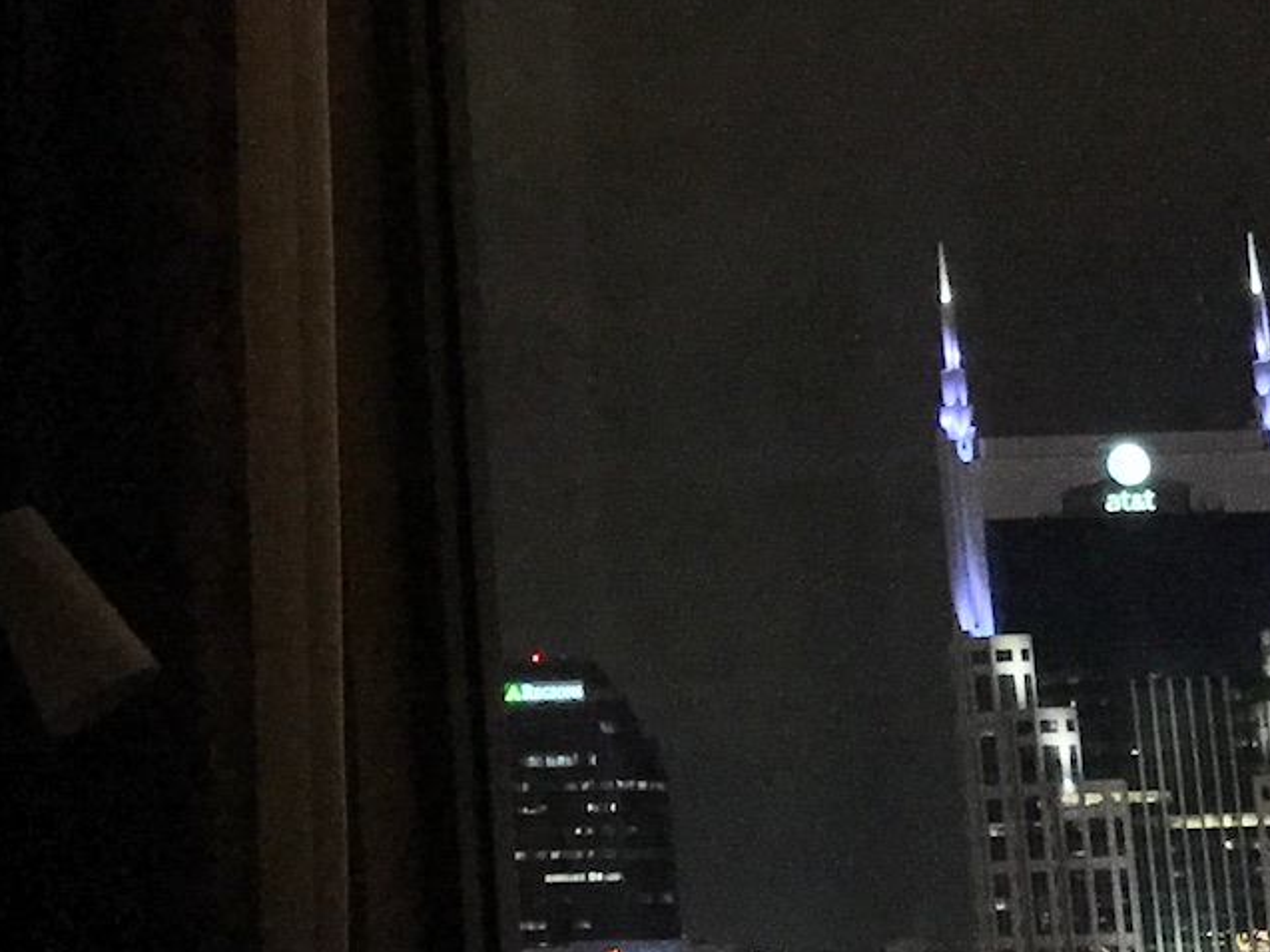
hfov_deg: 21.0
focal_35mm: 90
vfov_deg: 16.3
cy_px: 255
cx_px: -6
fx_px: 3303
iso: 800
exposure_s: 1/15
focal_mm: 3.99
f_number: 1.8
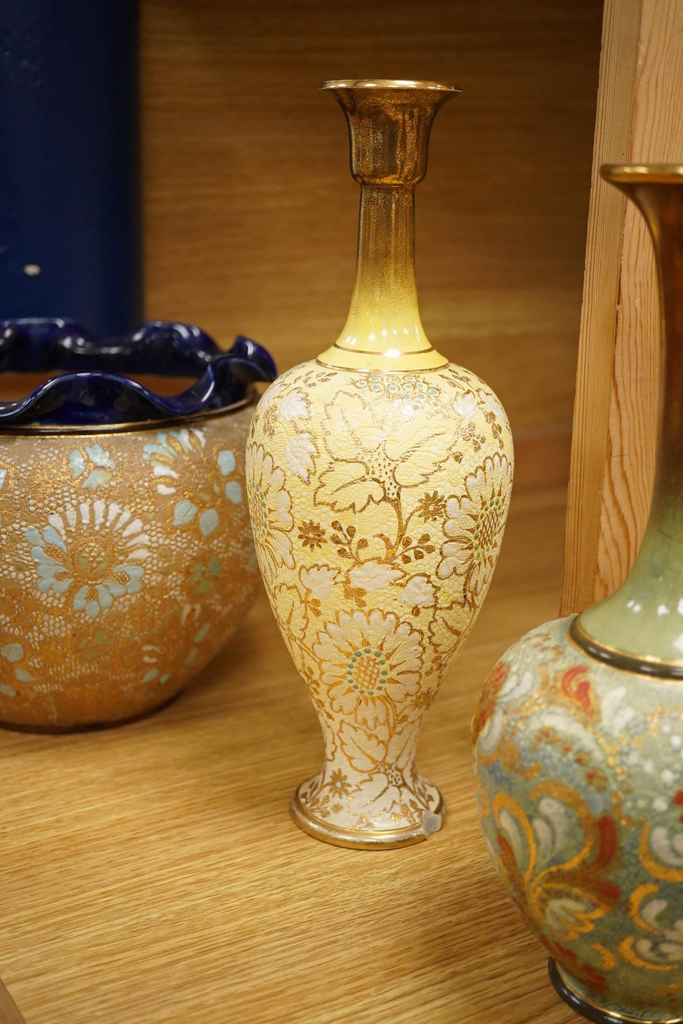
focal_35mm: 45
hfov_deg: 29.9
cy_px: 512
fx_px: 1281
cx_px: 342
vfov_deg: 43.6
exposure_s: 1/400
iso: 2500
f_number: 5
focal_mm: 30
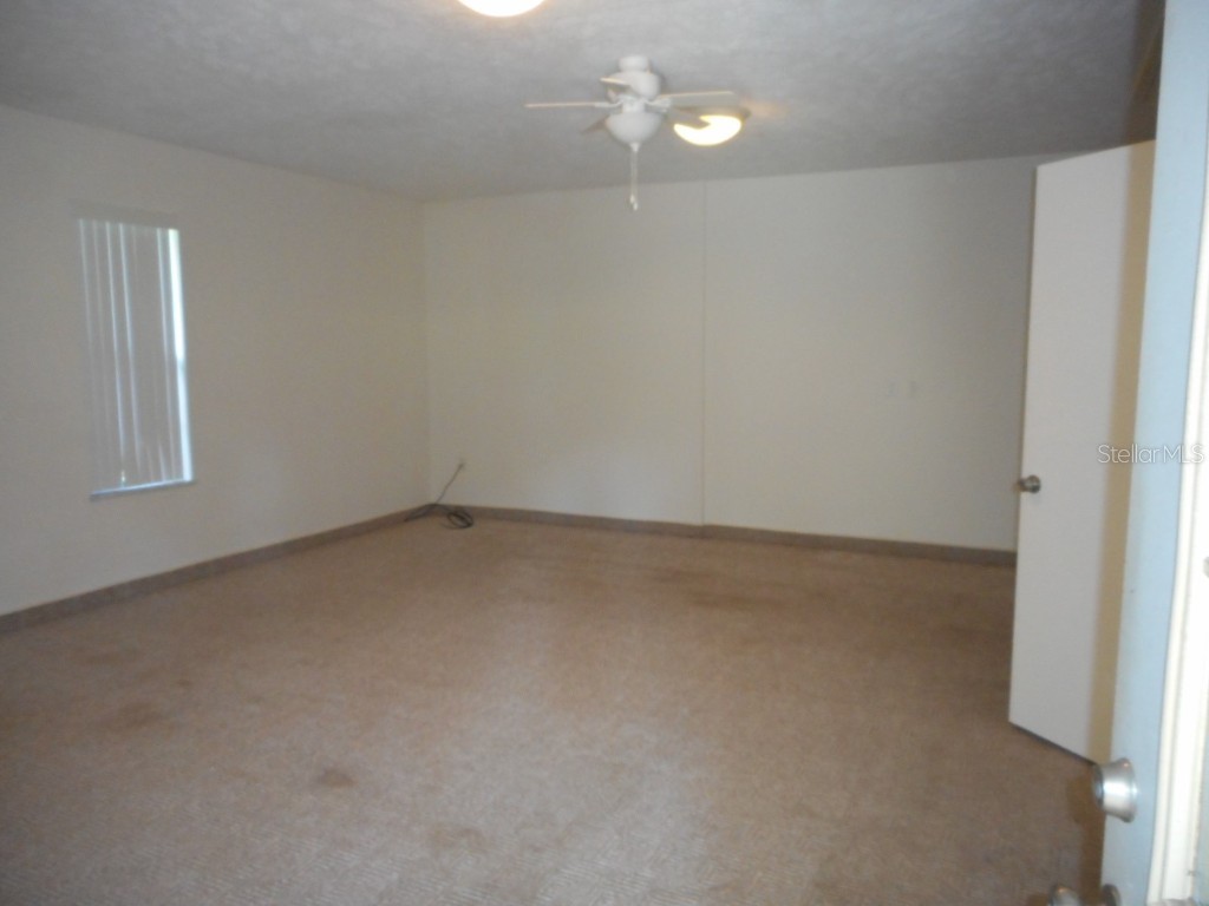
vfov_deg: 54.9
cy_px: 453
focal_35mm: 25
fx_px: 873
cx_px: 604
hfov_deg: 69.4
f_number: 3.7
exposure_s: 1/25
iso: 400
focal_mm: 4.5
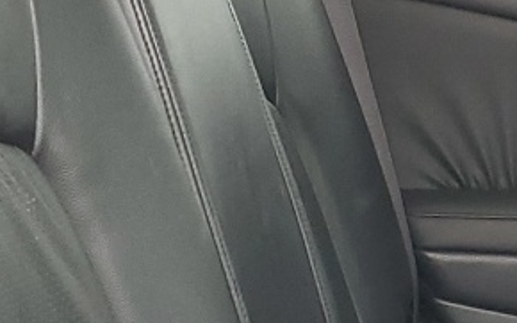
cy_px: 266
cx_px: 738
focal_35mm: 152
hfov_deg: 13.1
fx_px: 2141
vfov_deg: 8.6
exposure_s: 1/120
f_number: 1.5
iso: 63
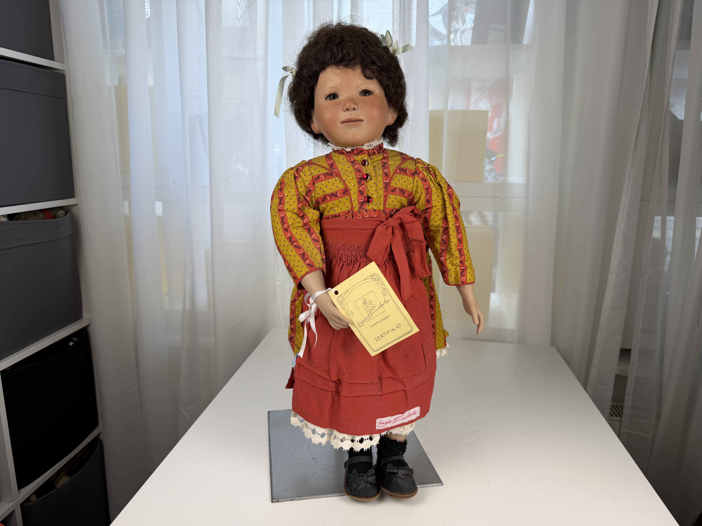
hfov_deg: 71.6
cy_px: 263
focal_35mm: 24
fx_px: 487
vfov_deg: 56.8
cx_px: 351
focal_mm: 6.76
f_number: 1.78
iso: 64
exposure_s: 1/212
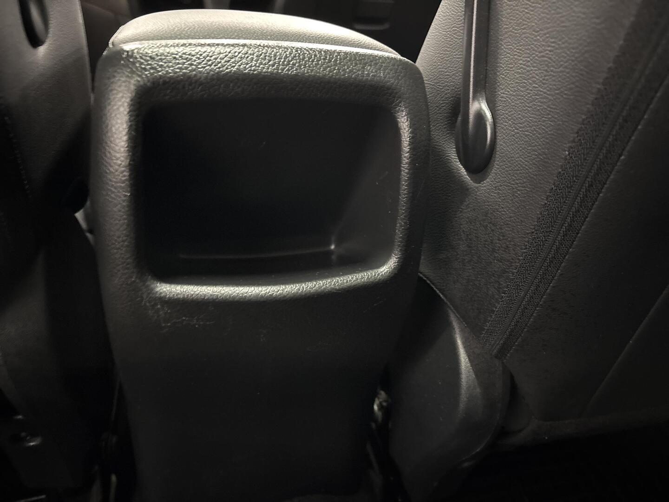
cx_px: 334
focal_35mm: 26
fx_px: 502
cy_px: 251
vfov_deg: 53.1
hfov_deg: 67.3
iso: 1600
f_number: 1.6
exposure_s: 1/15
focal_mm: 5.96
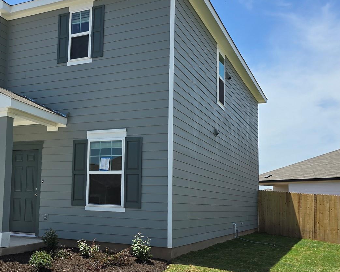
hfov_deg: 40.1
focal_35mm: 44
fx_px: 443
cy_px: 170
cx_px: 63
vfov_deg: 34.0
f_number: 1.7
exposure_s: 1/1016
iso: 12
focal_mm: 6.3
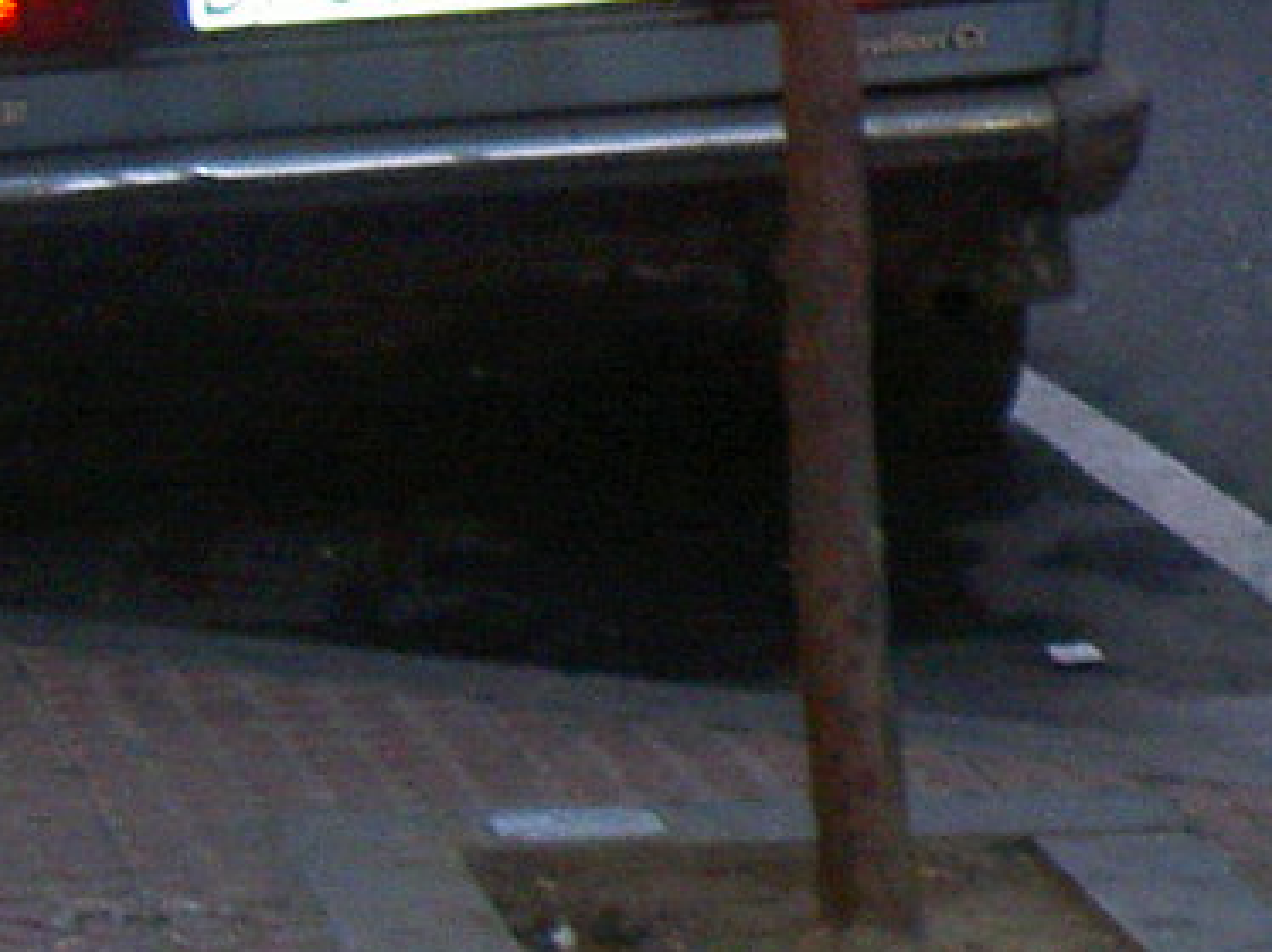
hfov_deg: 11.1
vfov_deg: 8.8
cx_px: 2258
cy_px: 20
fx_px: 6133
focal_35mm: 167
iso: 100
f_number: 2.8
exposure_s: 1/59.5
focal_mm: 8
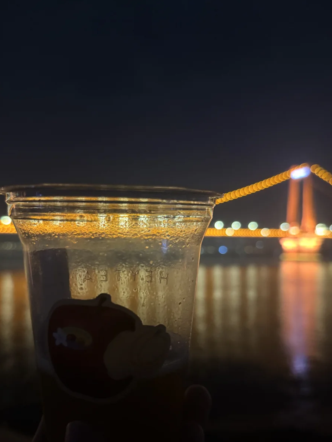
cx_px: 168
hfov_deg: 48.2
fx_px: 371
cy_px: 260
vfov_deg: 61.3
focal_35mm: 29
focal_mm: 6.76
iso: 1600
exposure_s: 1/30
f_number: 1.78
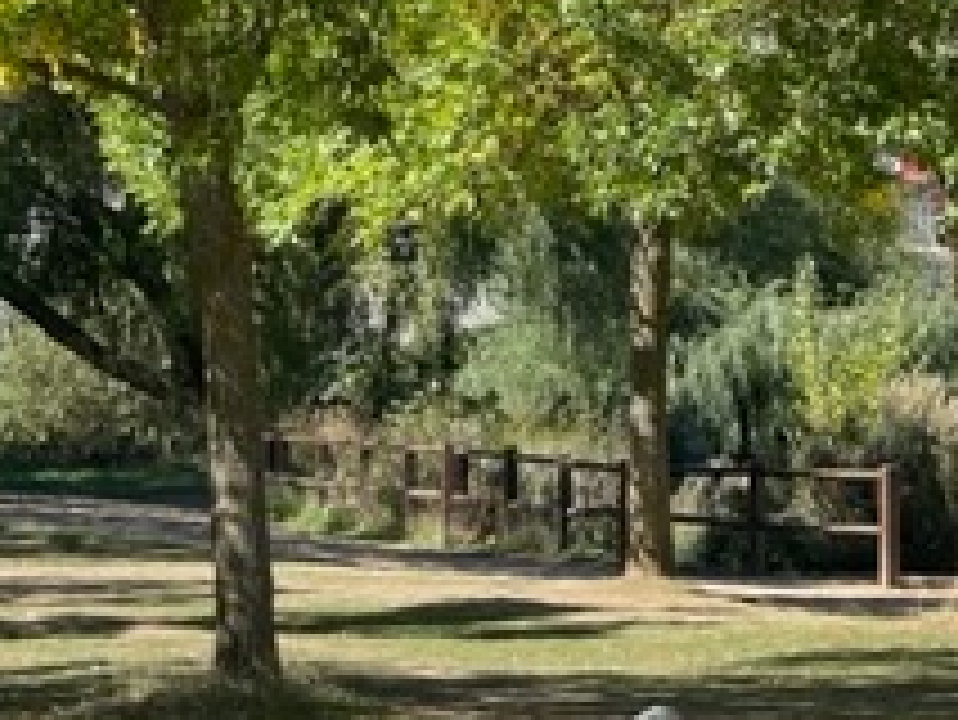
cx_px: 1102
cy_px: 508
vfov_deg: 7.7
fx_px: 5317
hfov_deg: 10.2
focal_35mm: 192
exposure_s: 1/528
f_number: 2.2
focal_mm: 7.5
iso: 20
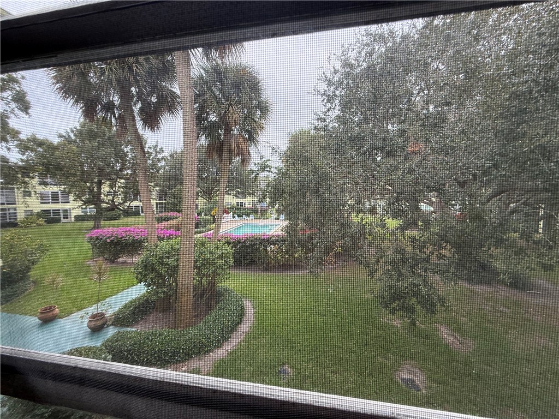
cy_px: 210
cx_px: 280
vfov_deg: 85.7
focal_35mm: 14
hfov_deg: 102.1
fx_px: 226
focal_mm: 2.22
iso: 64
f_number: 2.2
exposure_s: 1/103
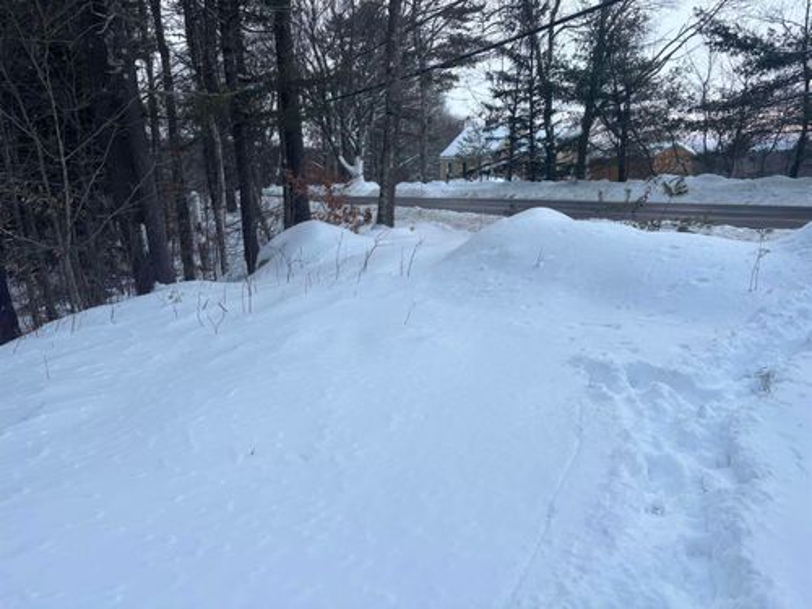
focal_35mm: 26
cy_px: 304
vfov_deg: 53.1
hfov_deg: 67.3
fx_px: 610
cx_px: 406
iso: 32
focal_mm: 5.96
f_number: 1.6
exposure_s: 1/121
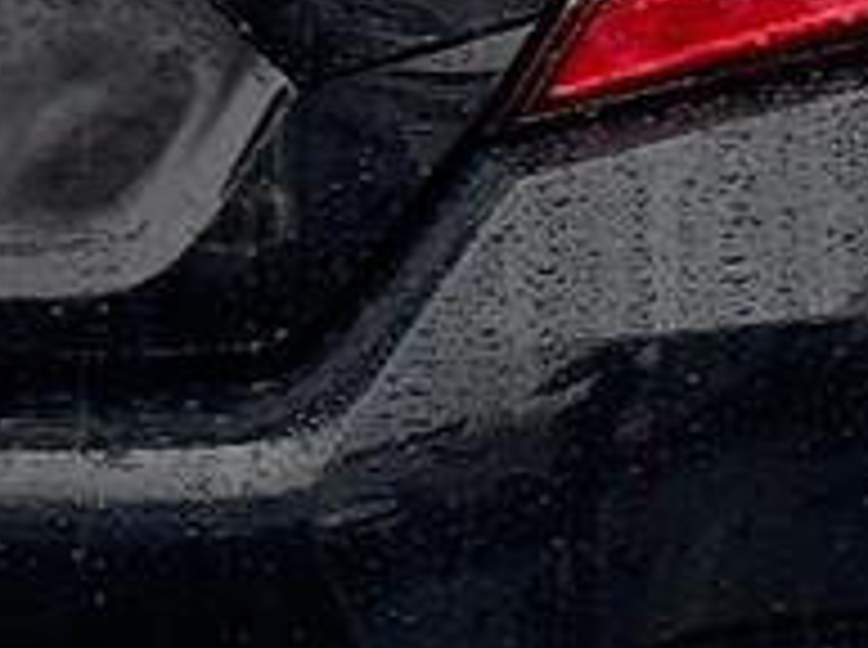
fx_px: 7984
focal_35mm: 319
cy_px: 4
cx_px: 612
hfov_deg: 6.2
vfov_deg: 4.6
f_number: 1.78
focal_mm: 6.76
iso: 50
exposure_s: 1/195
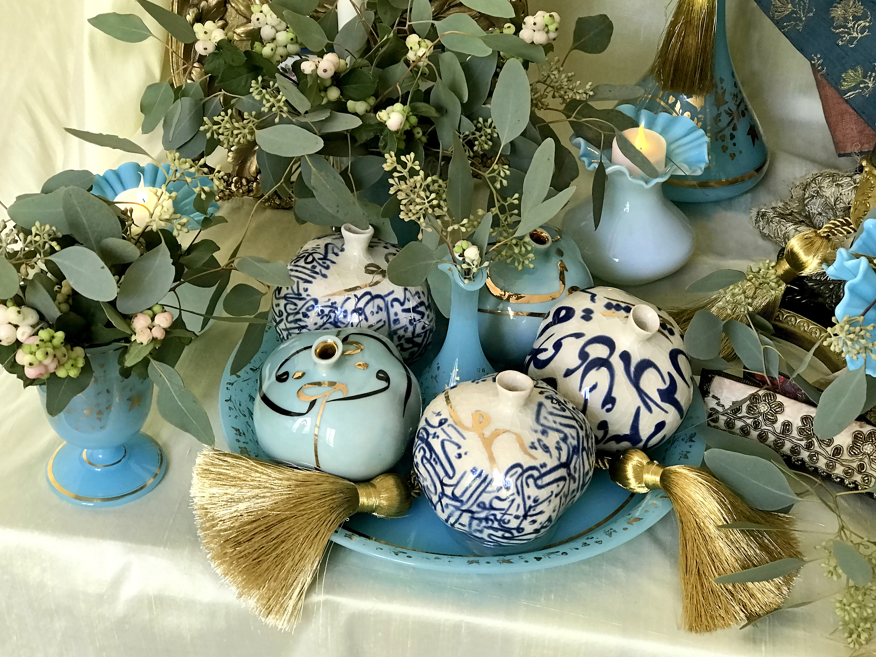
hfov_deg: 32.2
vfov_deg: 24.4
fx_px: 1518
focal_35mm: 60
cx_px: 449
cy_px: 326
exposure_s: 1/50
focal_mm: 6.6
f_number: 2.8
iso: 250
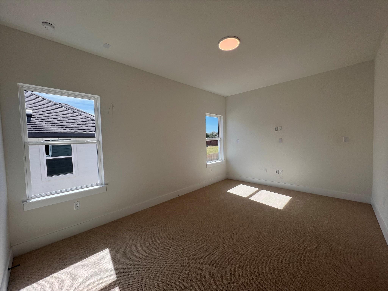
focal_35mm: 13
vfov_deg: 89.9
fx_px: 146
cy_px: 146
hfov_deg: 106.2
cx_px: 194
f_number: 1.8
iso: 32
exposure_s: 1/405
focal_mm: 1.57
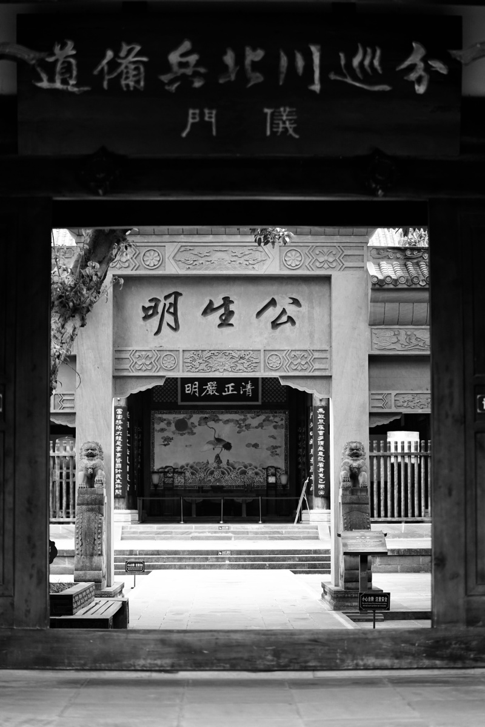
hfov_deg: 19.5
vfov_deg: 28.8
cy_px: 364
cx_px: 242
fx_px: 1414
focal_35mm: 70
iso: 500
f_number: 2.8
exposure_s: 1/80
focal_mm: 70
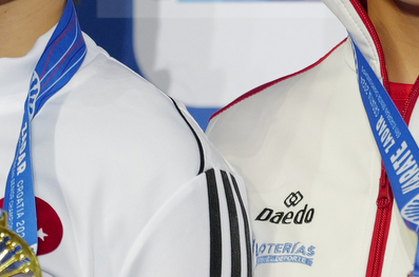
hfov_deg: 1.6
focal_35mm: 1260
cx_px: 217
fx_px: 14636
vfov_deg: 1.1
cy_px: 355
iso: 640
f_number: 2.8
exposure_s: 1/250
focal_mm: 200
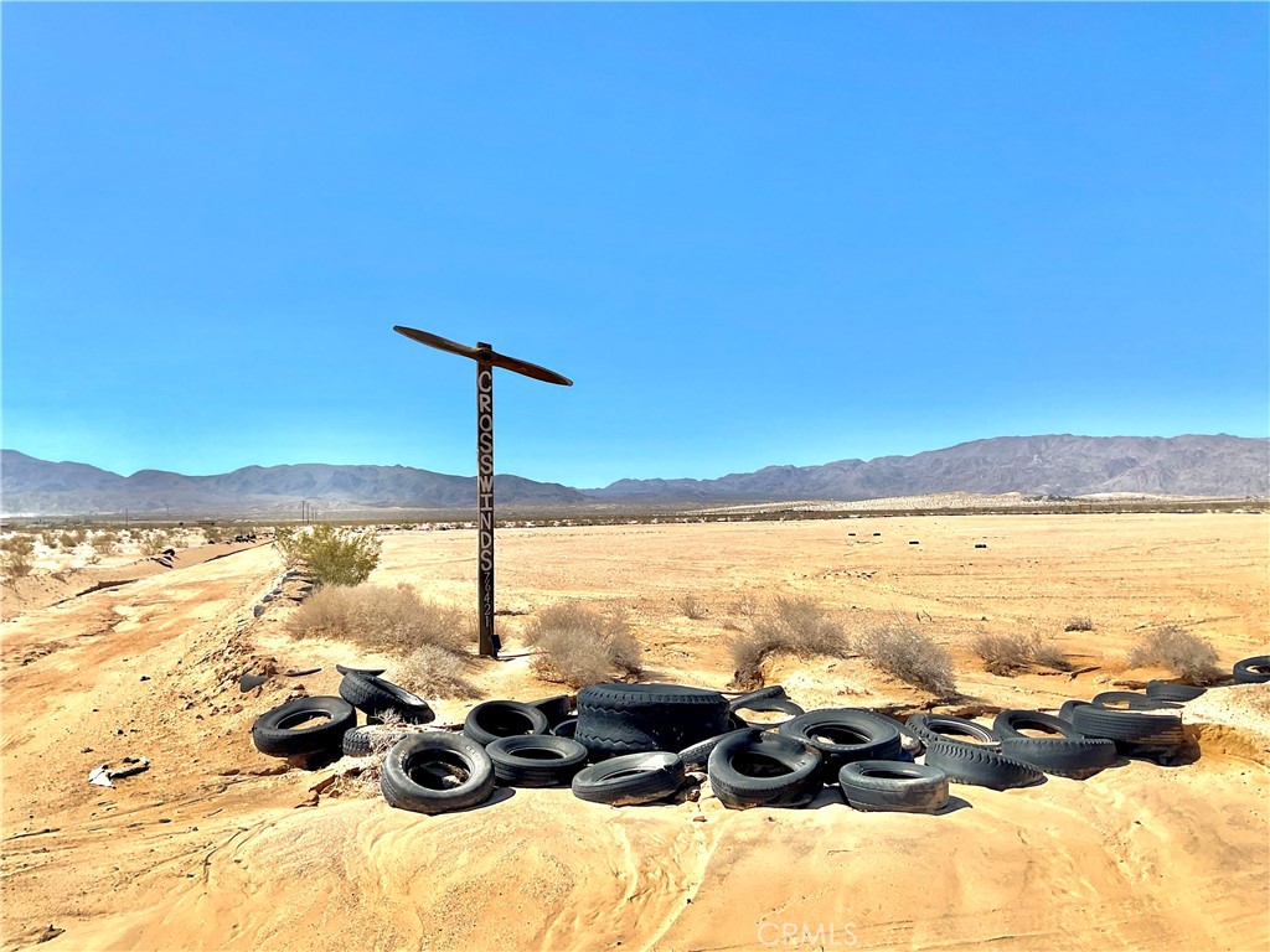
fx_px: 1064
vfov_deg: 48.2
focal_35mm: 29
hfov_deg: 61.7
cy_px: 476
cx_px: 635
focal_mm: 3
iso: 16
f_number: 1.8
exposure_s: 1/3322
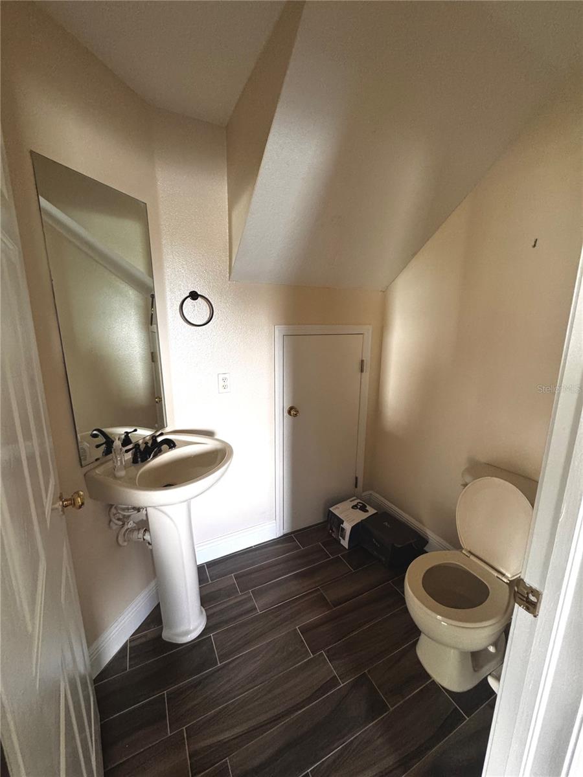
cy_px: 388
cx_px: 292
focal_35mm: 14
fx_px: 314
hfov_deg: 85.7
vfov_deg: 102.1
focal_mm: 2.22
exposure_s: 1/60
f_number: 2.2
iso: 500
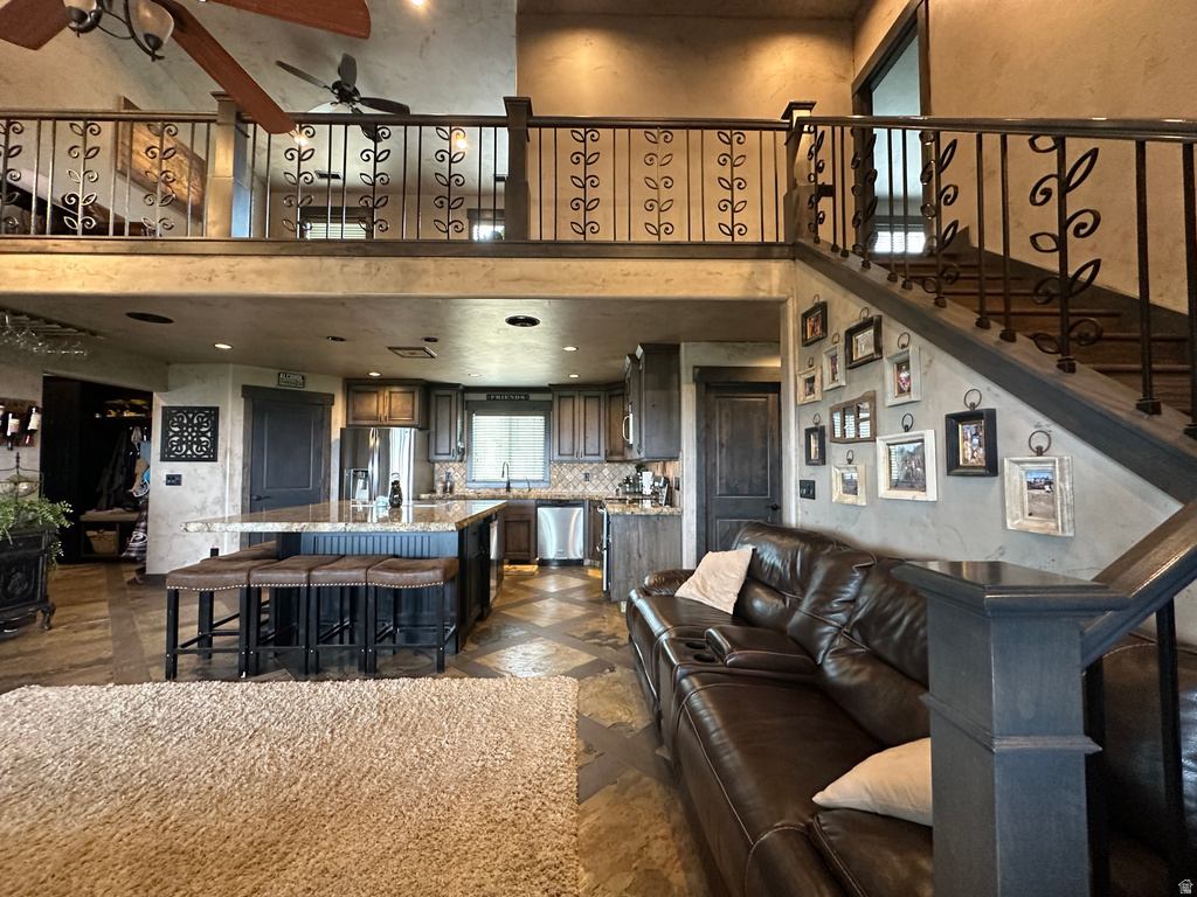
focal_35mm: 14
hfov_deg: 102.1
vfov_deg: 85.7
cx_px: 598
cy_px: 448
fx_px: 484
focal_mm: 2.22
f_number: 2.2
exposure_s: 1/60
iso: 400
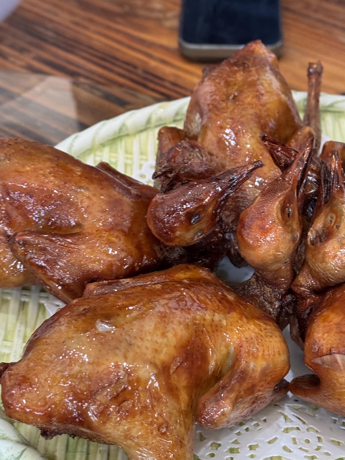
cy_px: 235
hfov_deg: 20.0
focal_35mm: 73
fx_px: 970
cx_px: 251
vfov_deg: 26.7
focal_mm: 6.76
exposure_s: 1/60
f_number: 1.78
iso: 160
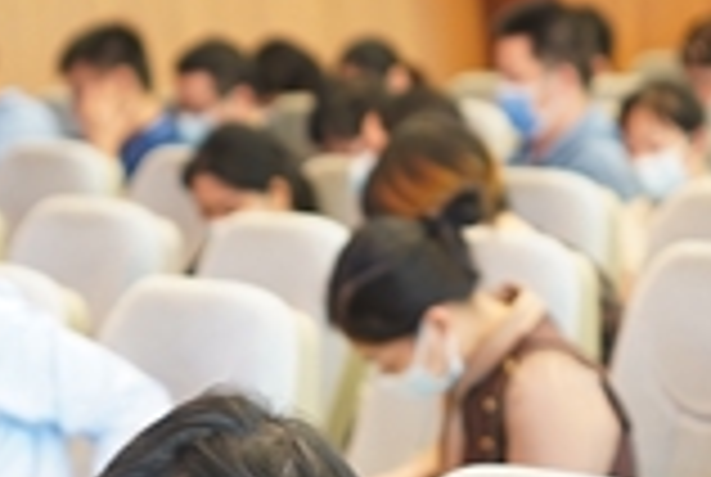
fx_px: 6292
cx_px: 531
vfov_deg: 4.3
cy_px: 202
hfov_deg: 6.5
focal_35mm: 318
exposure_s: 1/20
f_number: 3.5
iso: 400
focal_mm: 70
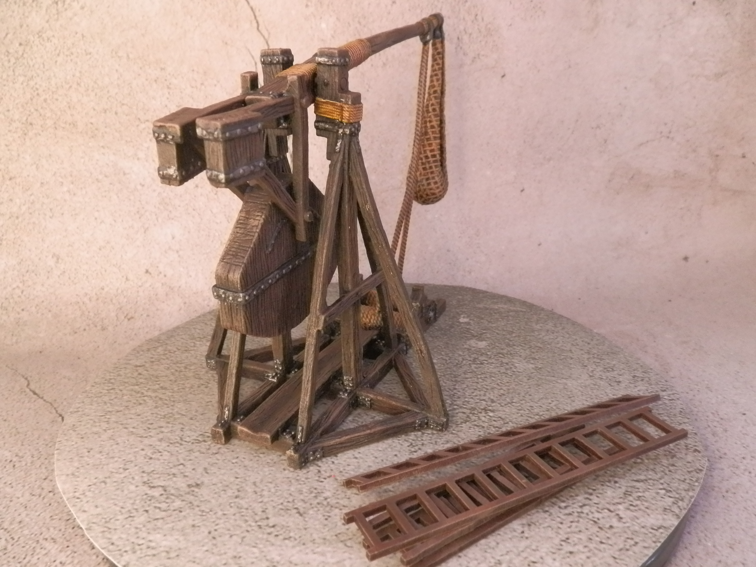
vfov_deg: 49.7
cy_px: 284
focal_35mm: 28
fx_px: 612
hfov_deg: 63.4
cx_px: 378
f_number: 3.1
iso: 400
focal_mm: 5
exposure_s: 1/100
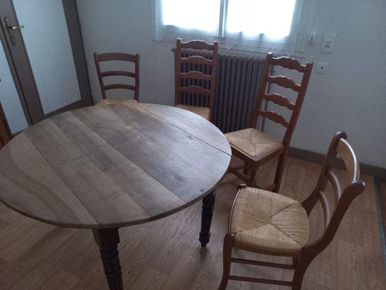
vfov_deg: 54.9
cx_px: 193
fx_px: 279
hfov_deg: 69.4
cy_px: 145
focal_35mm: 25
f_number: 1.8
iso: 400
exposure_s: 1/33.3
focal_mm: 4.6
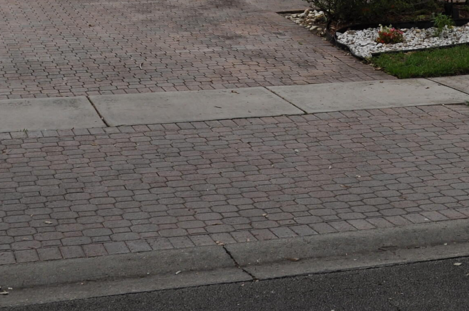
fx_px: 1119
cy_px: -46
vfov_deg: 15.4
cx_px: 367
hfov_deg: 23.4
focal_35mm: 86
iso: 200
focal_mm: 22
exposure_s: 1/320
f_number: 9
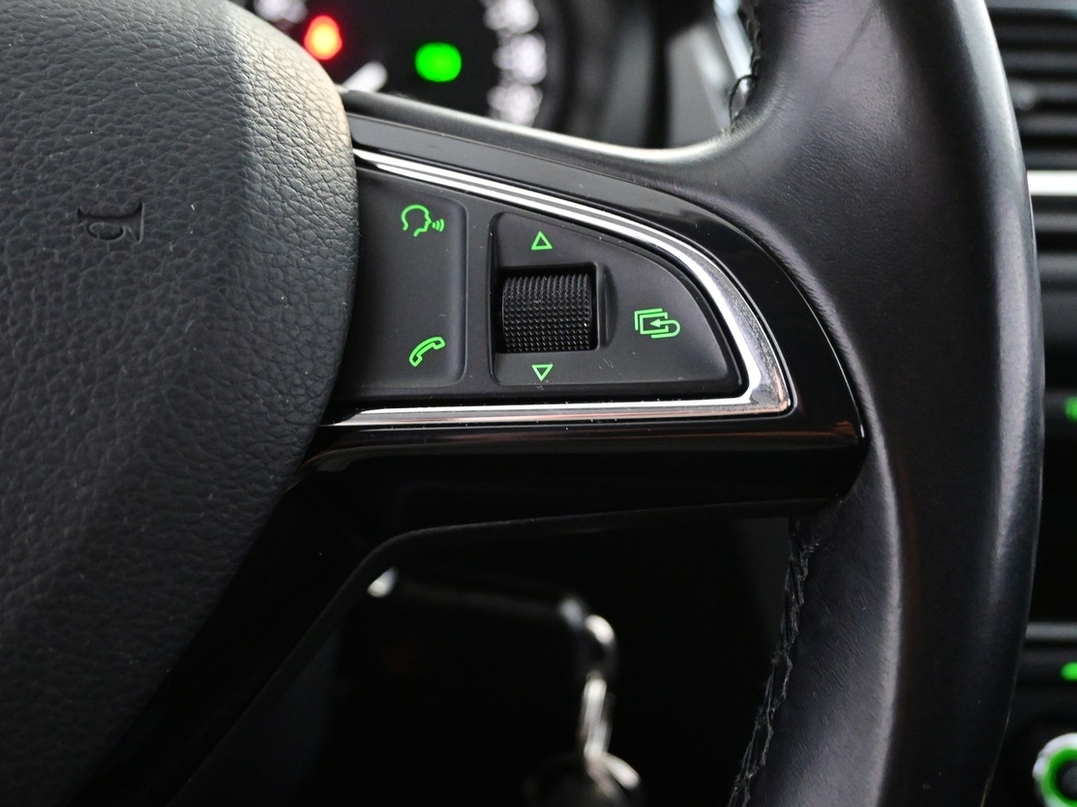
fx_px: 1306
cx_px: 531
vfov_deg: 34.2
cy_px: 303
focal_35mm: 42
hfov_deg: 44.8
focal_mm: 20
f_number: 3.8
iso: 5000
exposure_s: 1/30
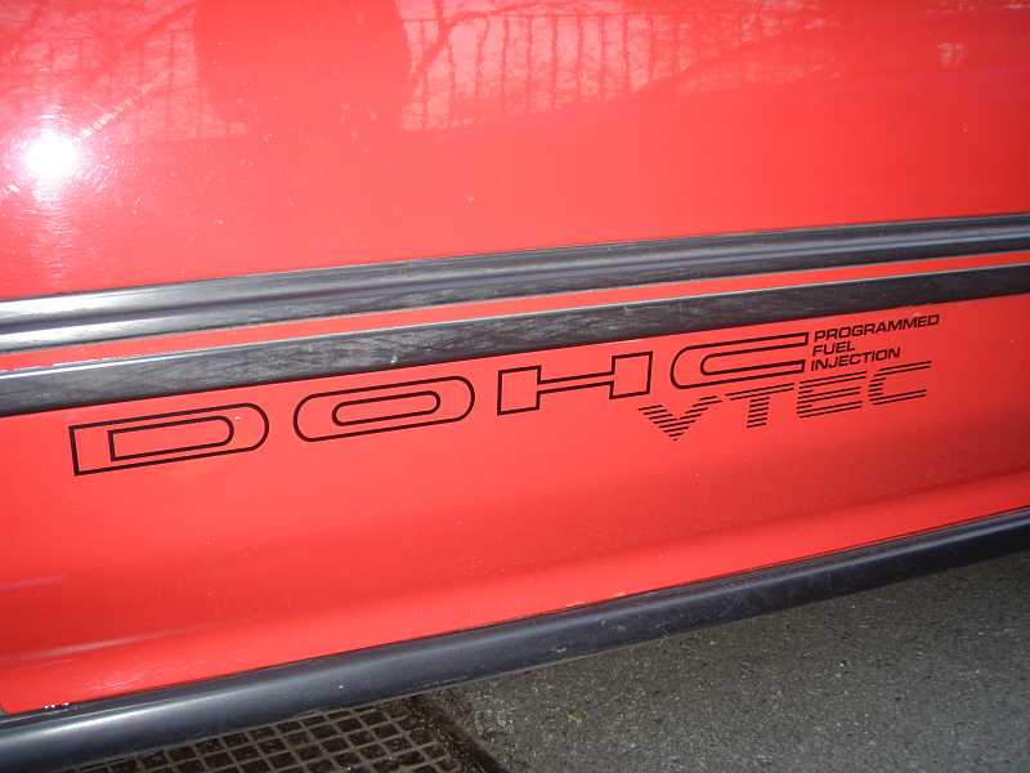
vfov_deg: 37.7
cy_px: 386
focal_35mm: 38
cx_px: 515
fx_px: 1131
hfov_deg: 49.0
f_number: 3.5
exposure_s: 1/30
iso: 100
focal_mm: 6.7
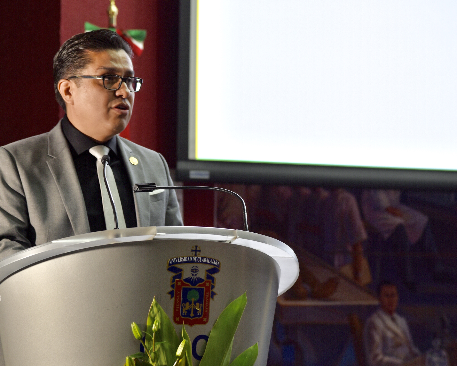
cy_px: 191
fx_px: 2110
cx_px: 208
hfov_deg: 12.4
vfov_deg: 9.9
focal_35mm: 156
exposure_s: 1/20
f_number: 4.5
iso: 250
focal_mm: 120
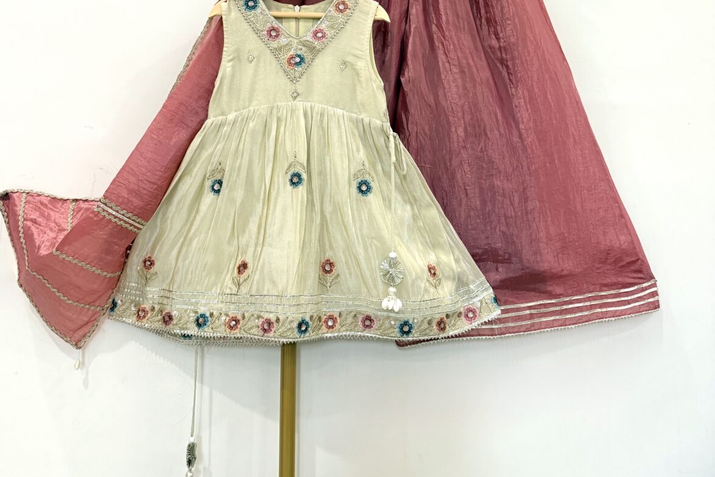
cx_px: 351
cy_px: 106
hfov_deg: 55.8
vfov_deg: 37.7
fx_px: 675
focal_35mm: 34
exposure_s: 1/50
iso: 250
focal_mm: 6.76
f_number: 1.78
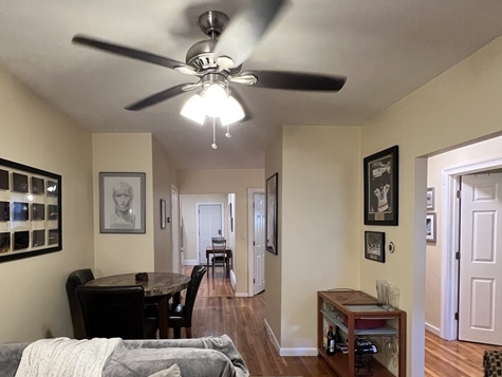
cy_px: 234
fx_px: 305
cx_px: 220
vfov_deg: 62.7
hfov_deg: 78.6
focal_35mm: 21
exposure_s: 1/60
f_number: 1.8
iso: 320
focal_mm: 1.57
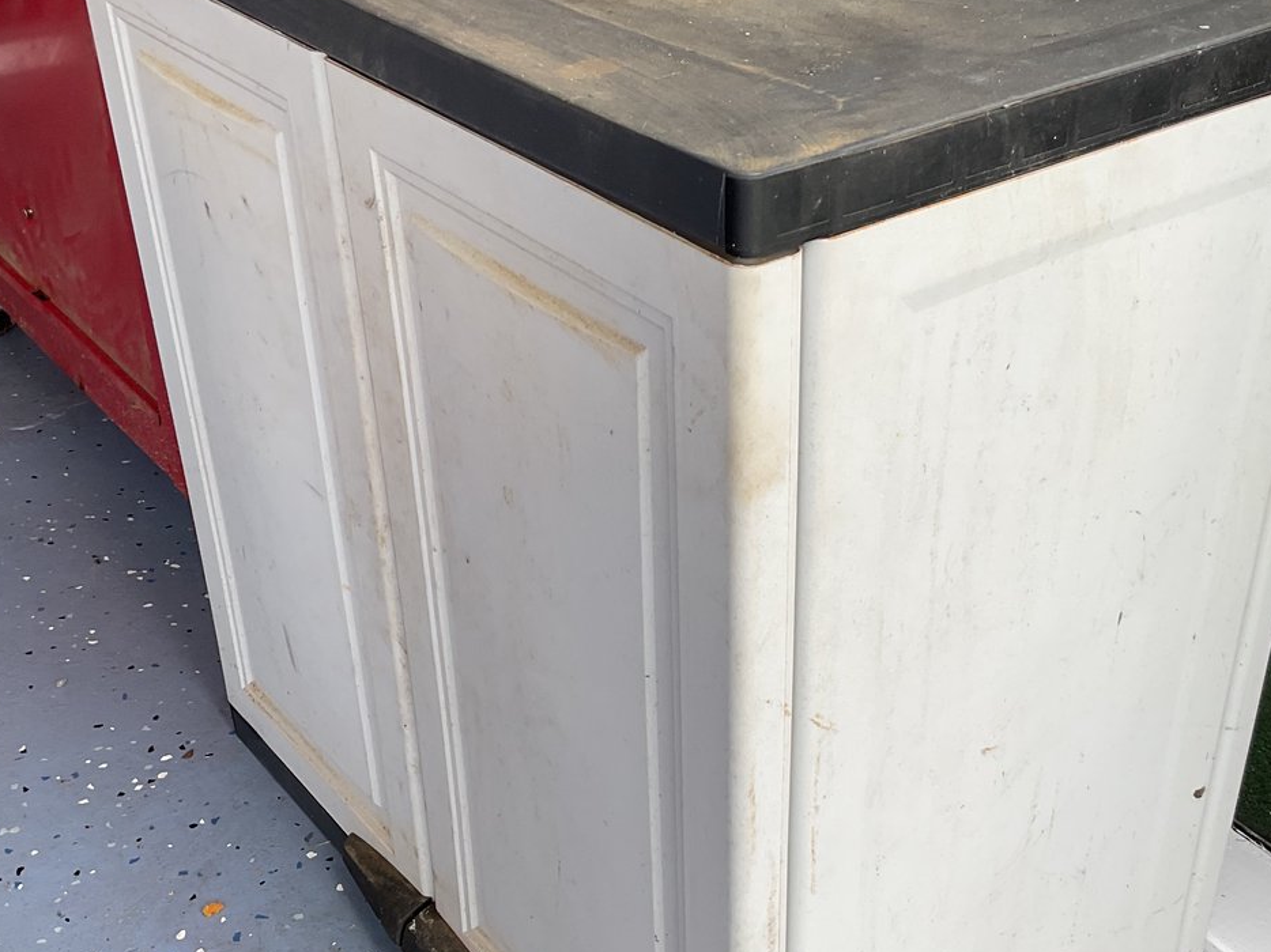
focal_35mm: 47
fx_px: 1725
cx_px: 707
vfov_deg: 30.8
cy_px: 588
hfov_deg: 40.4
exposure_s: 1/163
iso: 16
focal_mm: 3
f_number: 1.8
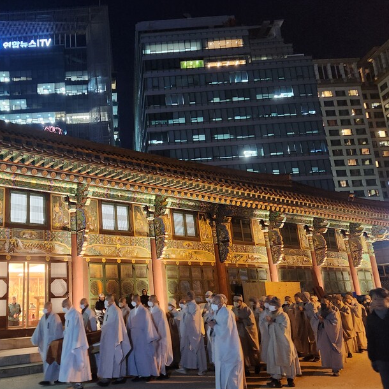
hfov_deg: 49.7
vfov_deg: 51.0
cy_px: 214
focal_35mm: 32
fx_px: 407
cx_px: 114
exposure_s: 1/24
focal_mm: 5.4
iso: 500
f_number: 1.8
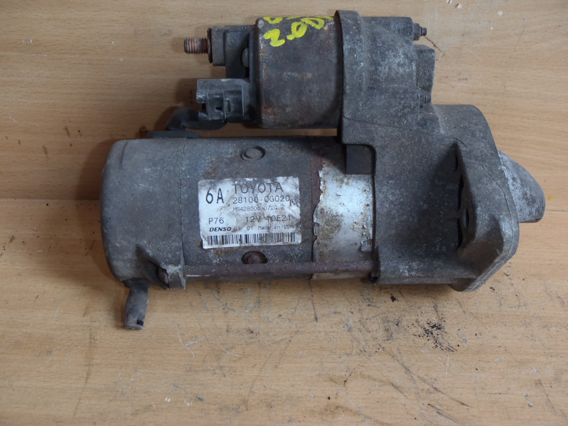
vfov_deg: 37.7
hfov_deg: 49.0
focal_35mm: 38
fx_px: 624
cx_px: 284
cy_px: 213
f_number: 4.6
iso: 100
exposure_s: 1/40
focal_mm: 6.83
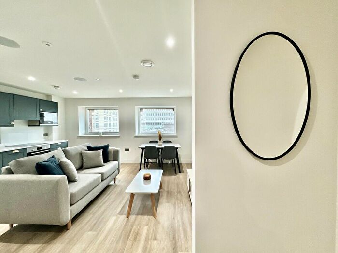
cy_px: 126
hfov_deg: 102.1
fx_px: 137
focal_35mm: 14
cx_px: 169
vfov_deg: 85.7
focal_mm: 2.22
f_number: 2.2
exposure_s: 1/100
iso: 250
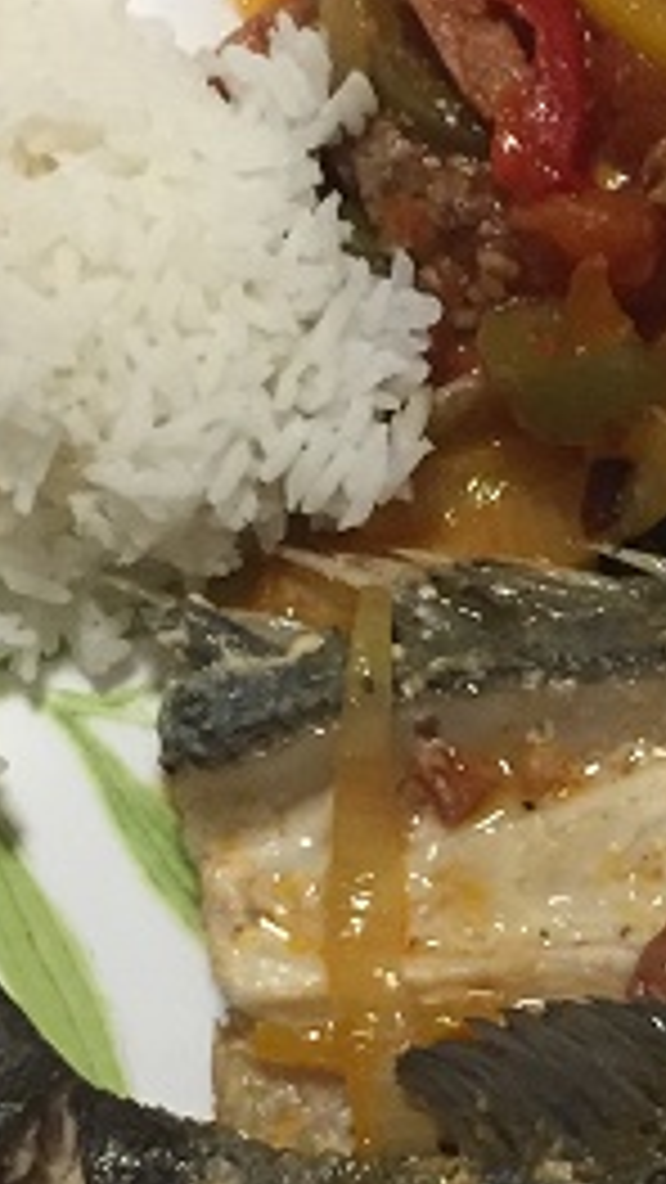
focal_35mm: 96
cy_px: 842
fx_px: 3013
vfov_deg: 22.1
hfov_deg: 12.4
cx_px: 716
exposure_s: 1/25
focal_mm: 4.15
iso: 250
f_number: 2.2
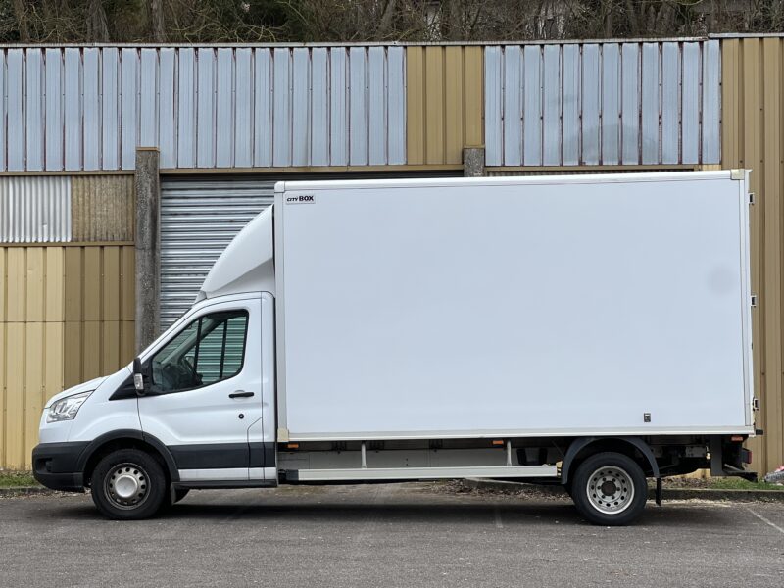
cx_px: 392
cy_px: 294
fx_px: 1744
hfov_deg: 25.3
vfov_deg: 19.1
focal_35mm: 77
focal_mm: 9
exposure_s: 1/240
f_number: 2.8
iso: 25
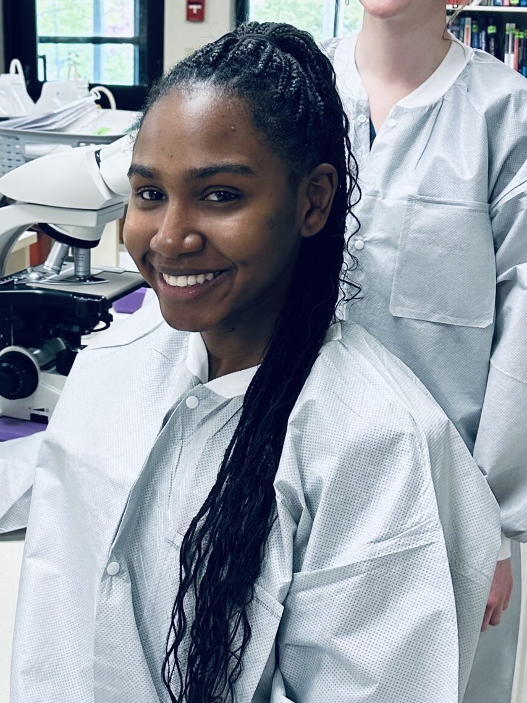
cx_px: 181
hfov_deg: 26.9
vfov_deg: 35.5
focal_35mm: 54
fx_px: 1097
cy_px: 318
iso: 200
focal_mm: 6.86
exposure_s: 1/120
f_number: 1.78
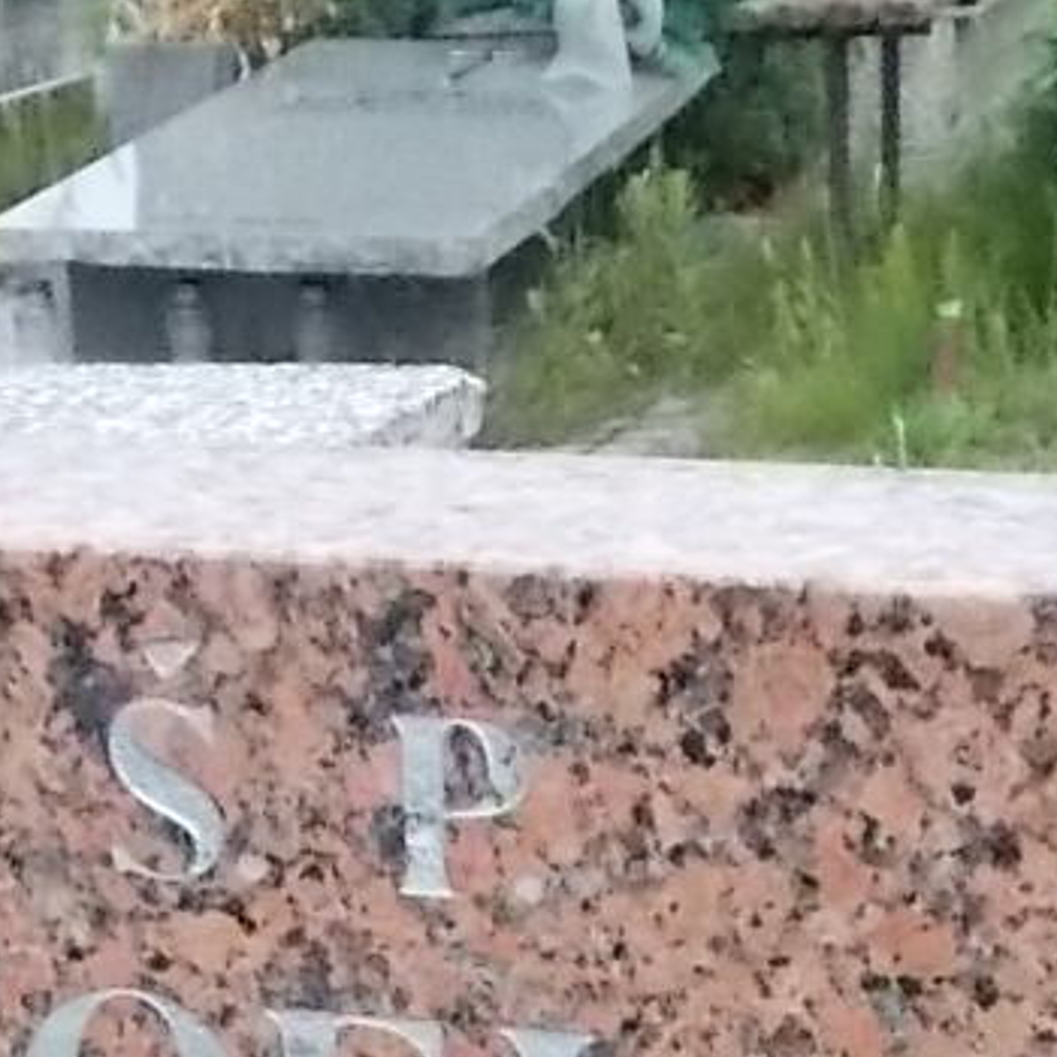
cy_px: 1709
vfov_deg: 15.0
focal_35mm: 105
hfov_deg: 16.6
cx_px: 516
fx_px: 3627
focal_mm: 4.6
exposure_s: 1/320
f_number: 8
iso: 400
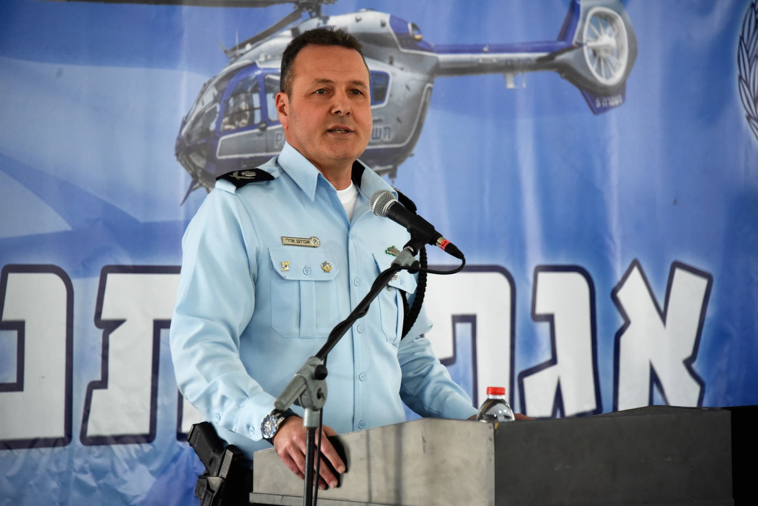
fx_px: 4212
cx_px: 379
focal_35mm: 200
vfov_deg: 6.9
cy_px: 253
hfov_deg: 10.3
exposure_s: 1/320
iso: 3200
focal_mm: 200
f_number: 5.6
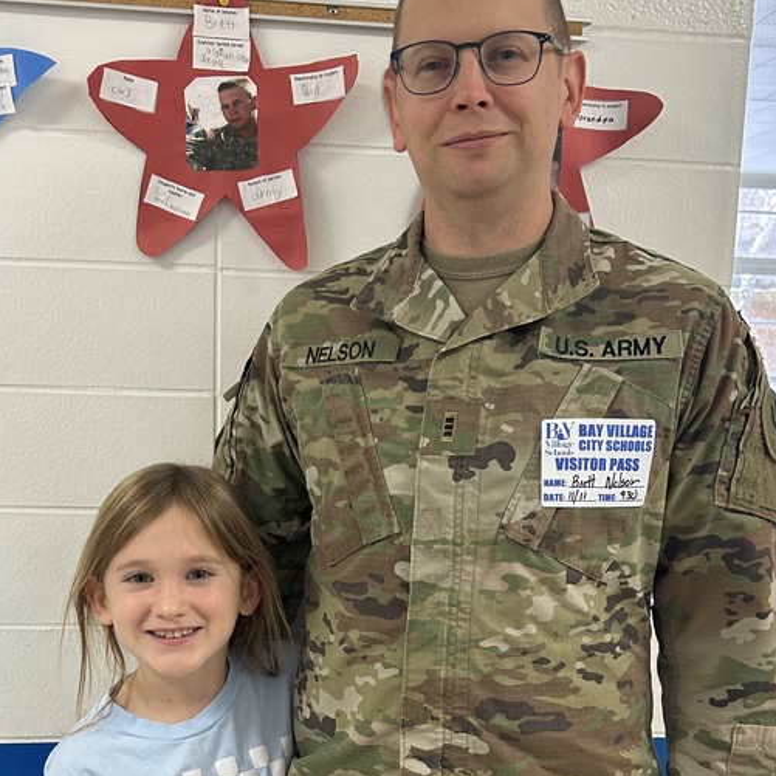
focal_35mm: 47
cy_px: 558
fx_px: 1192
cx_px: 359
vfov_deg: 35.5
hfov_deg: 36.0
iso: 160
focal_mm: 5.7
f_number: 1.5
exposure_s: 1/60
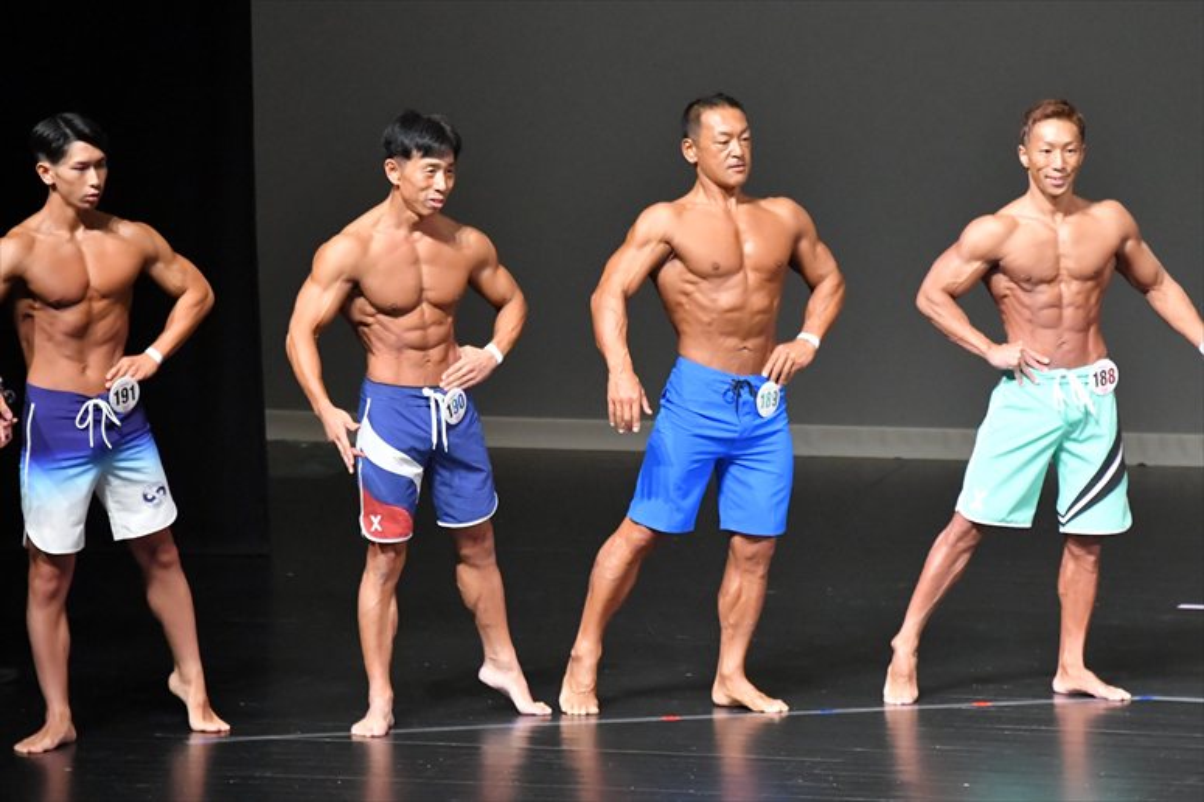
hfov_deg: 6.5
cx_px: 602
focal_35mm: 315
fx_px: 10530
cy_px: 401
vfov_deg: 4.4
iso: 10000
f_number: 5.6
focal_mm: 210
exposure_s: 1/400
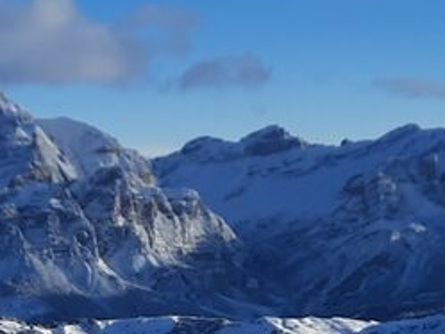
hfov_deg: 14.4
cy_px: 518
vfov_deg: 10.4
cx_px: 176
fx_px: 1762
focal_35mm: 137
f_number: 2
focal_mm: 4.6
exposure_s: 1/1626
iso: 32
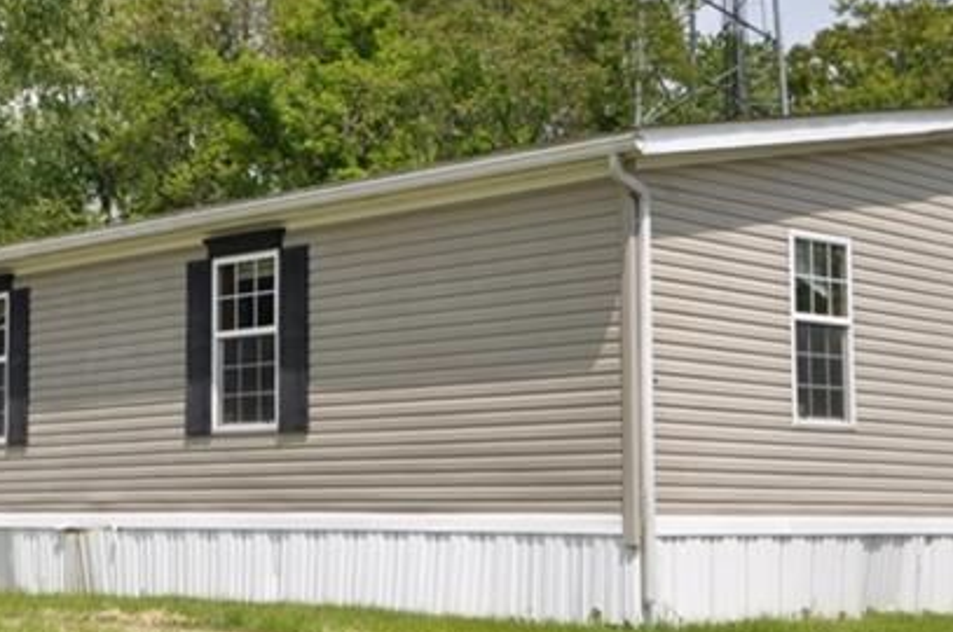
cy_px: 282
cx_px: 286
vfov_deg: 19.9
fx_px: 1797
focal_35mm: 68
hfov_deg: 29.4
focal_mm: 18
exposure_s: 1/2500
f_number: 3.5
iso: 200
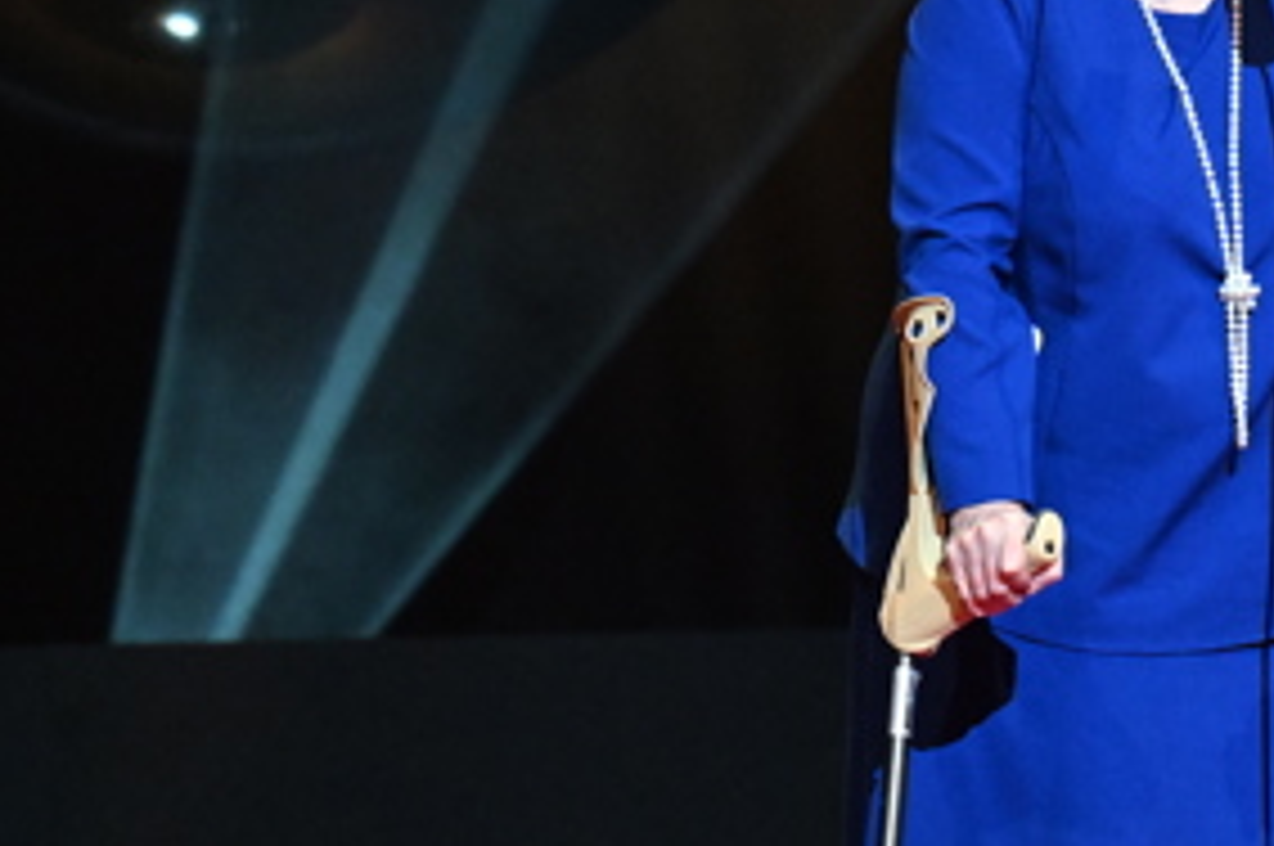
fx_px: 17426
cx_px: 1400
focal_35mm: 493
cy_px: 522
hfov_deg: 4.2
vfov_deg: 2.8
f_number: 4
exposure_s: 1/320
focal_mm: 135
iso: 5000
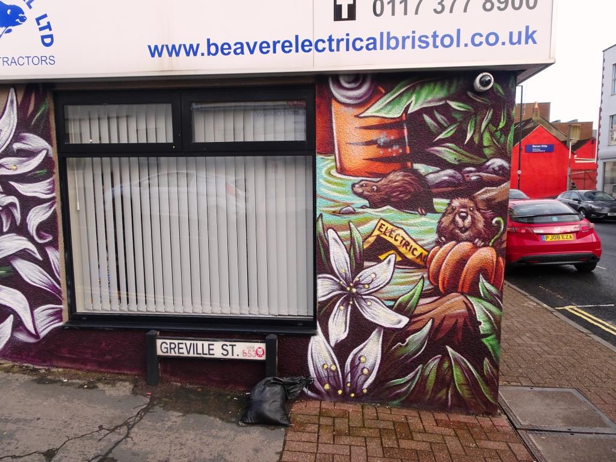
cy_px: 231
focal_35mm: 24
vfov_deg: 56.8
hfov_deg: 71.6
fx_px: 427
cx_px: 308
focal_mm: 4.1
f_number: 3.5
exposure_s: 1/125
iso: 80
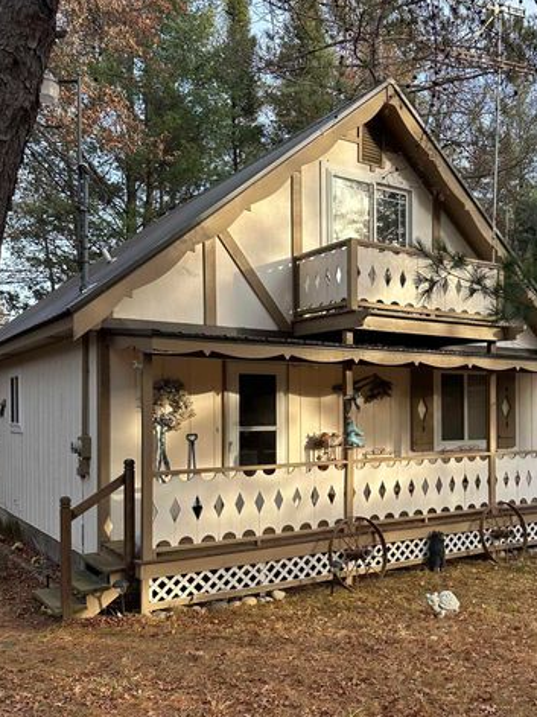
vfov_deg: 53.8
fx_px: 704
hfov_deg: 41.1
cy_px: 406
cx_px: 370
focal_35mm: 34
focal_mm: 6.86
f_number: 1.78
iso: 80
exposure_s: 1/361
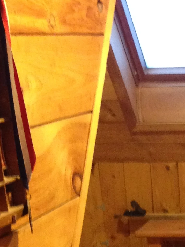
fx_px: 805
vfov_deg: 16.9
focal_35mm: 113
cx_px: 295
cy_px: 262
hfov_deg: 12.3
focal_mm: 4.12
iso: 400
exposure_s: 1/17
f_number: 2.4
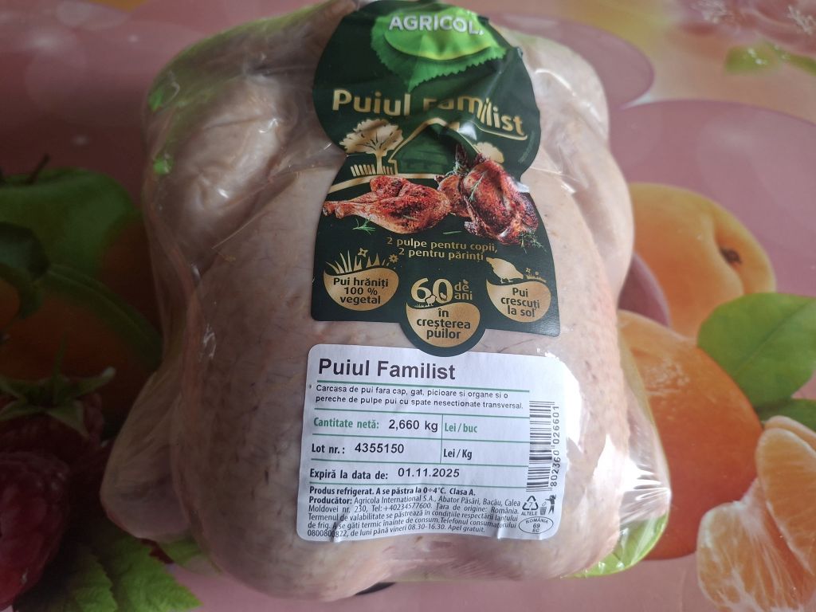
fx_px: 542
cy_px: 306
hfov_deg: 73.9
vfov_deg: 58.9
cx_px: 408
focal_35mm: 23
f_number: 1.8
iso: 320
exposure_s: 1/100
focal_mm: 5.54
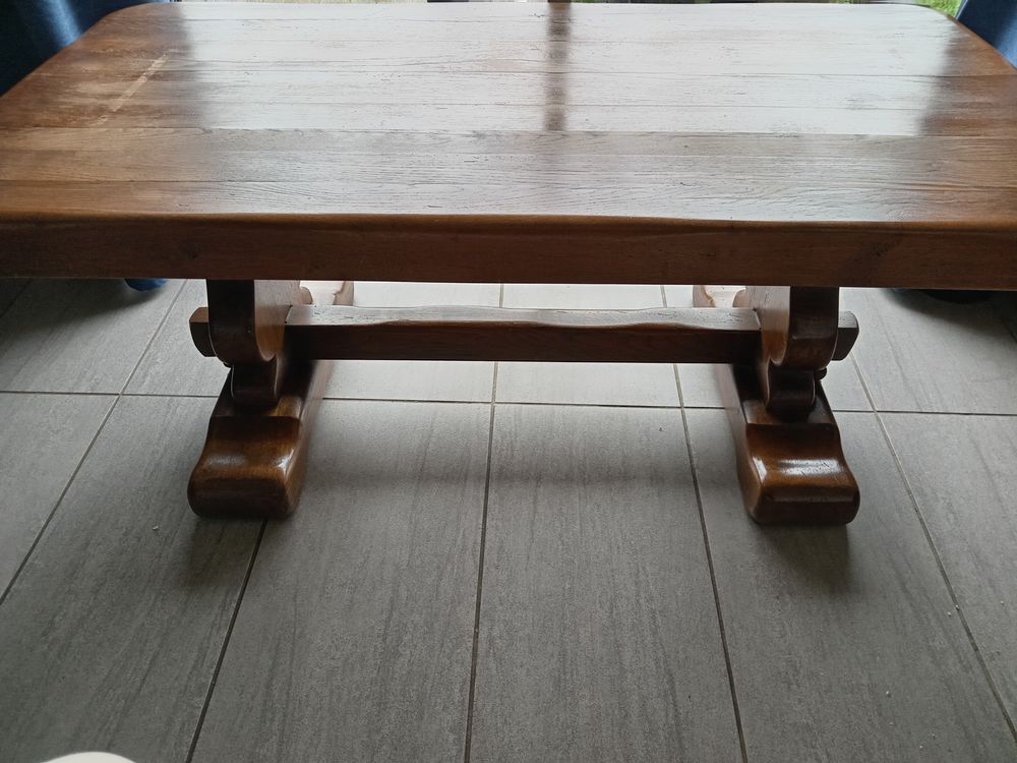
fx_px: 734
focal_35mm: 25
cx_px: 508
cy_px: 382
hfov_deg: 69.4
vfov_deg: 54.9
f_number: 1.8
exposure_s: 1/33.3
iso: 258
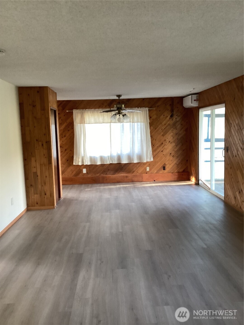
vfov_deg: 58.4
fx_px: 291
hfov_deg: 45.4
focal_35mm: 31
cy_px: 162
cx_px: 122
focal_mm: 3.3
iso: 250
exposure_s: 1/60
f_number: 2.4
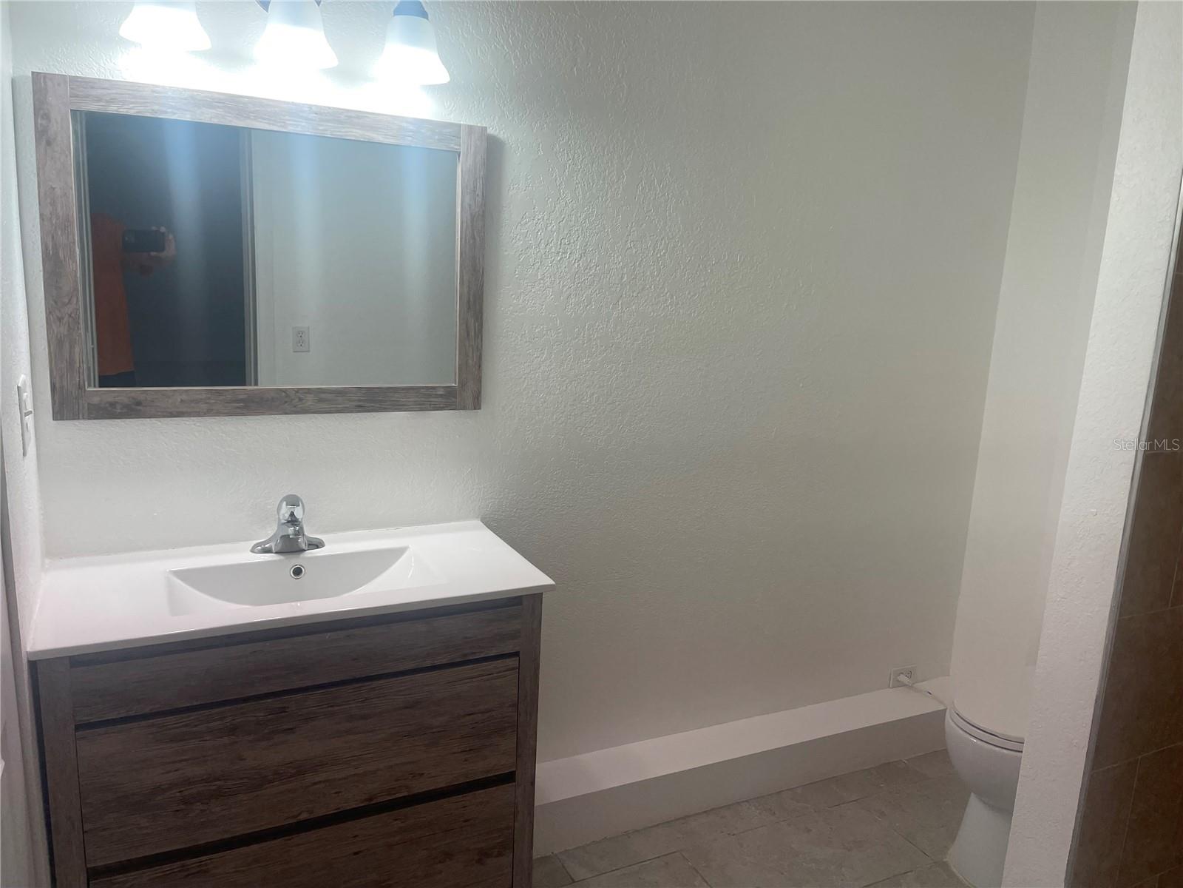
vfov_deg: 54.9
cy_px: 444
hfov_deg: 69.4
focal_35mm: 25
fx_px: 854
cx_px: 592
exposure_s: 1/120
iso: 50
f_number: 1.6
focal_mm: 5.1
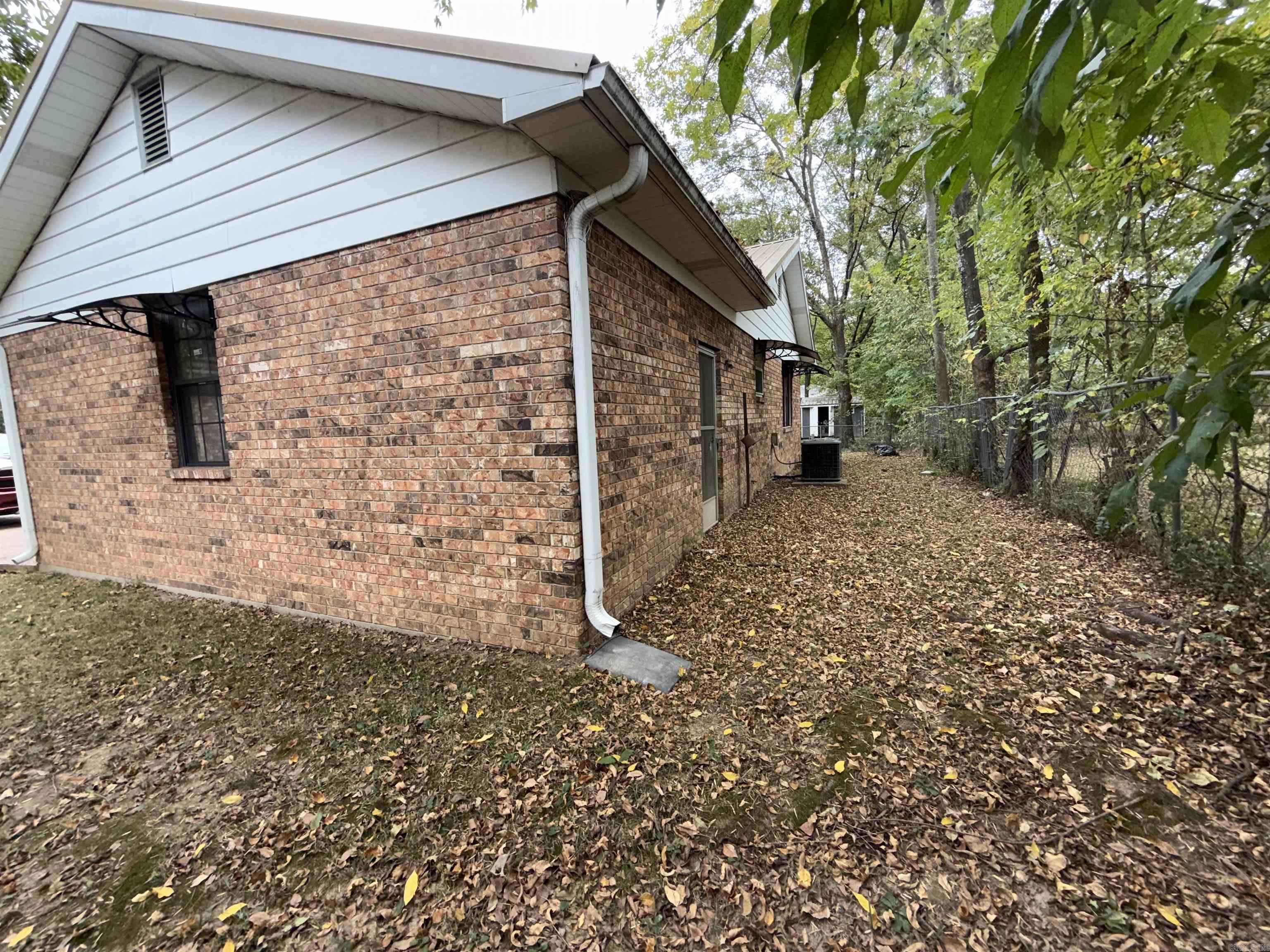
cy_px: 476
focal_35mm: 14
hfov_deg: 102.1
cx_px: 635
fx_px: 514
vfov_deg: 85.7
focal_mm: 2.22
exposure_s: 1/122
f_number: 2.2
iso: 50
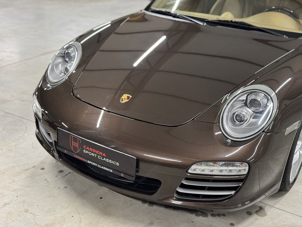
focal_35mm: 48
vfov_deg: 30.3
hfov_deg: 39.7
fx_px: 419
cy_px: 114
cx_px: 151
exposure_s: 1/33
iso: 200
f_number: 1.78
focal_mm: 6.76
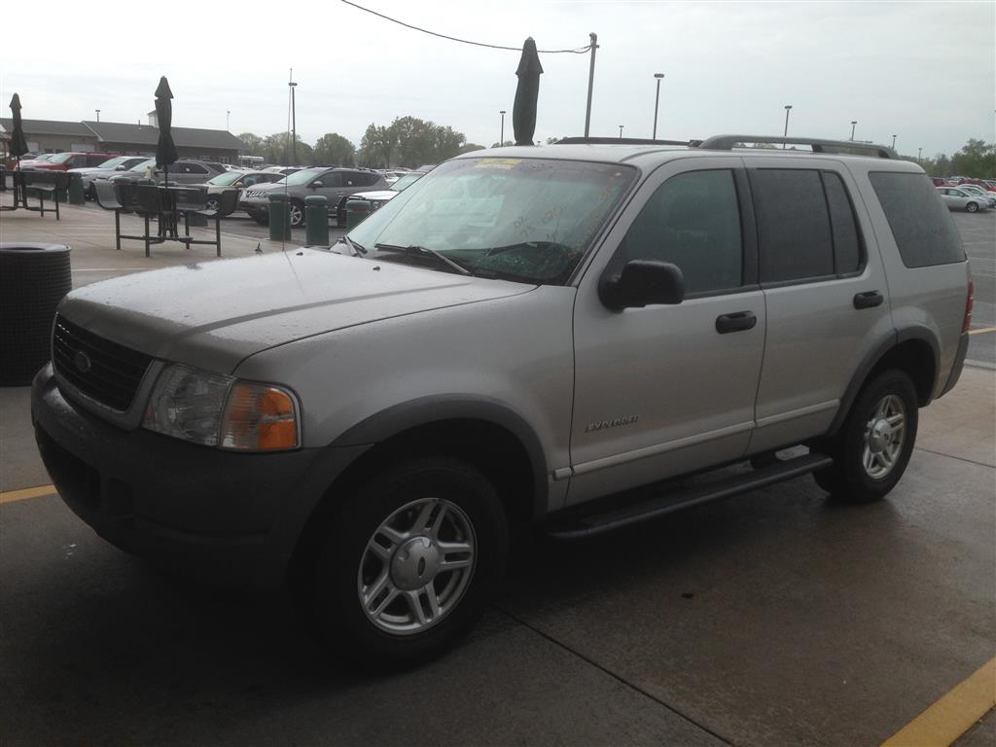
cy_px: 374
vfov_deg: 42.9
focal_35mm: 33
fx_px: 950
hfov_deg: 55.4
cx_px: 498
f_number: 2.4
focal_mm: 4.13
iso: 50
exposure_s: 1/861
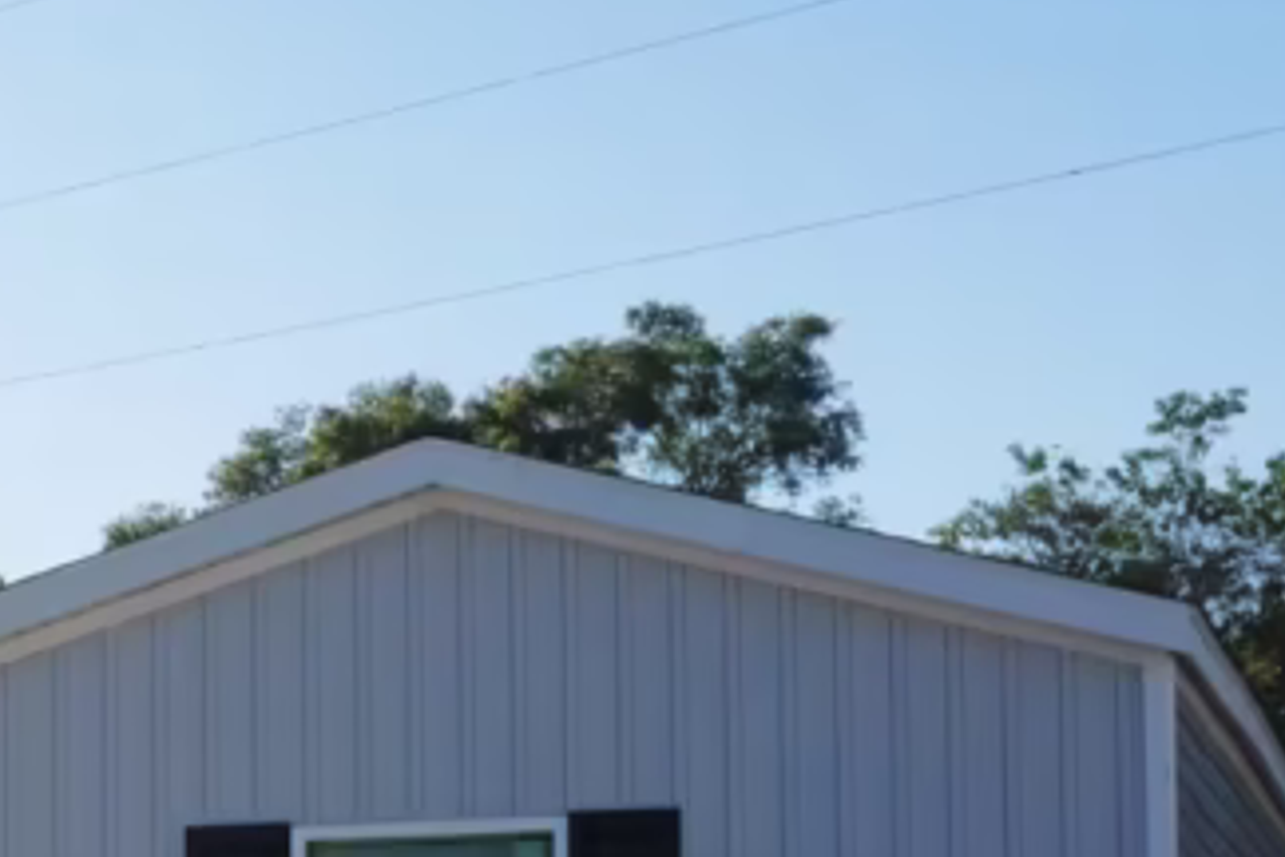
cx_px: -496
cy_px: 1020
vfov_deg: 9.9
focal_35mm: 136
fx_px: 4854
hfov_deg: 14.3
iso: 125
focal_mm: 43
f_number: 16
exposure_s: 1/80
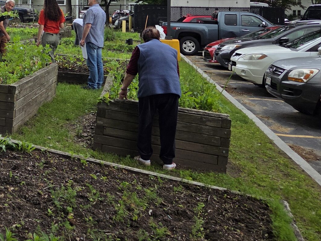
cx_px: -2
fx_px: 519
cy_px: 3
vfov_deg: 24.9
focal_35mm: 56
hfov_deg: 31.6
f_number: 1.8
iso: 80
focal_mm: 5.4
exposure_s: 1/3850
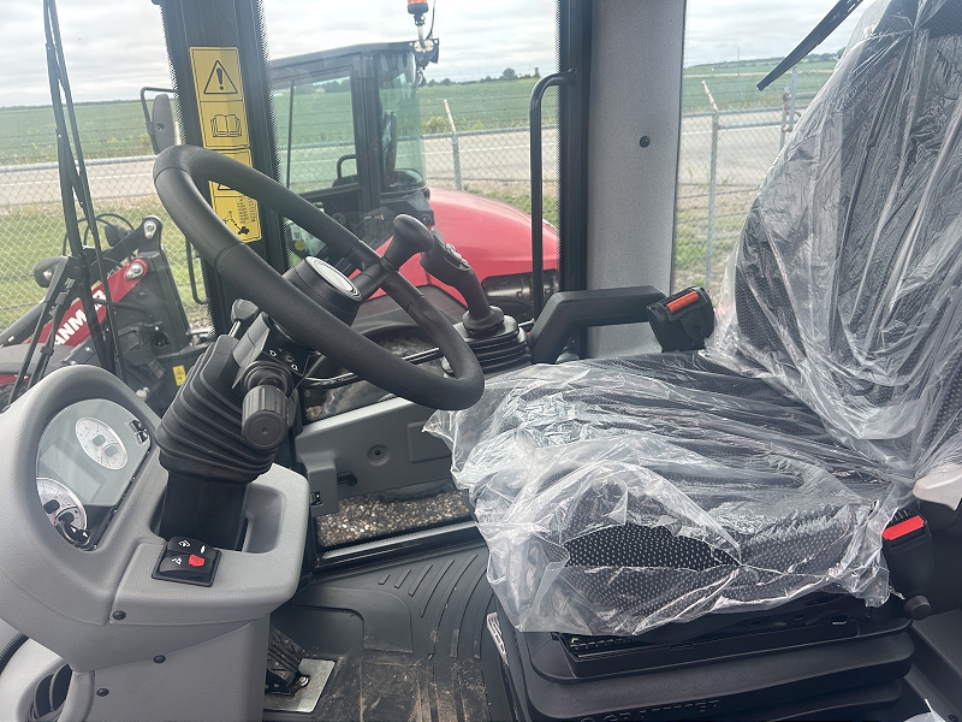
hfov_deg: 67.3
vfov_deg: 53.1
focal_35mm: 26
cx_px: 481
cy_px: 361
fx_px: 723
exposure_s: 1/182
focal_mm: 5.7
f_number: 1.5
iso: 40
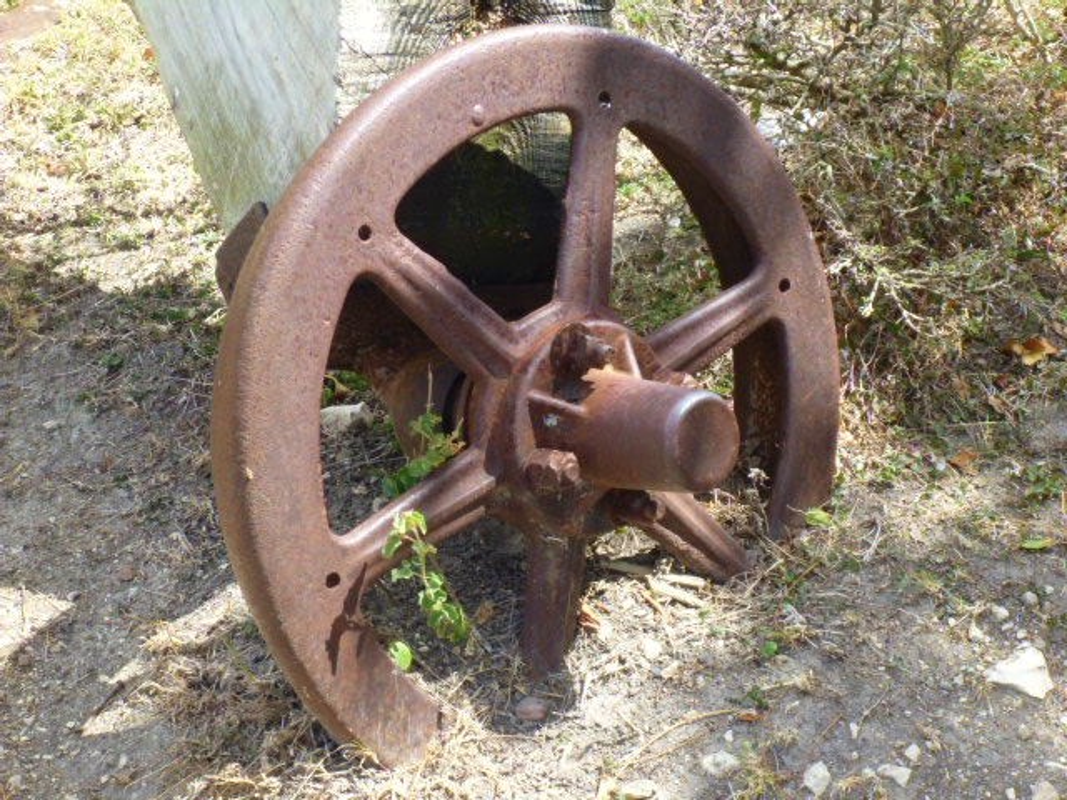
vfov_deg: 17.2
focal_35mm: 86
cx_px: 534
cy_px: 400
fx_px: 2651
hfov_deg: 22.8
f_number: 5.6
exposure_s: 1/100
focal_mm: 15.3
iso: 100
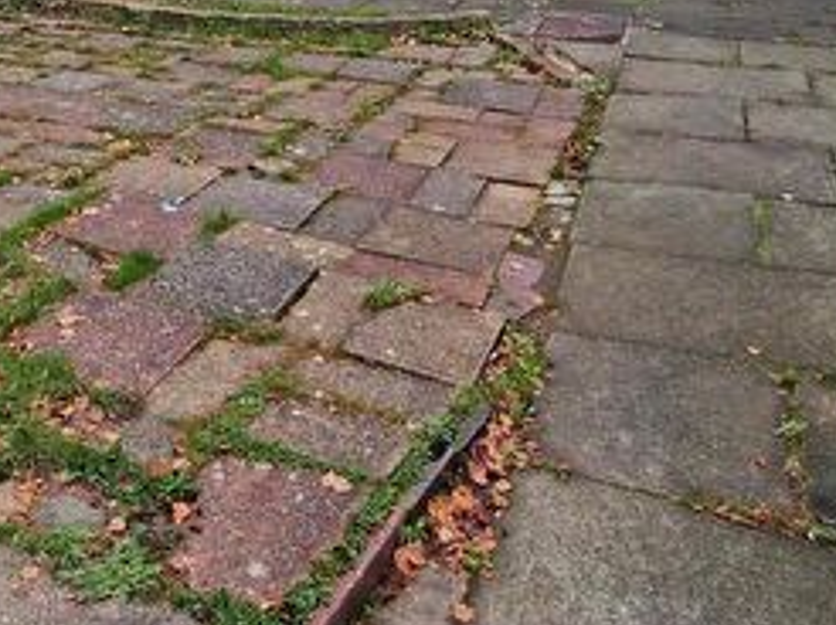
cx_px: 275
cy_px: -161
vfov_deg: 31.1
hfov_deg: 49.3
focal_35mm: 37
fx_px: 893
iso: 50
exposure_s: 1/465
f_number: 2.2
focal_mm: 2.2
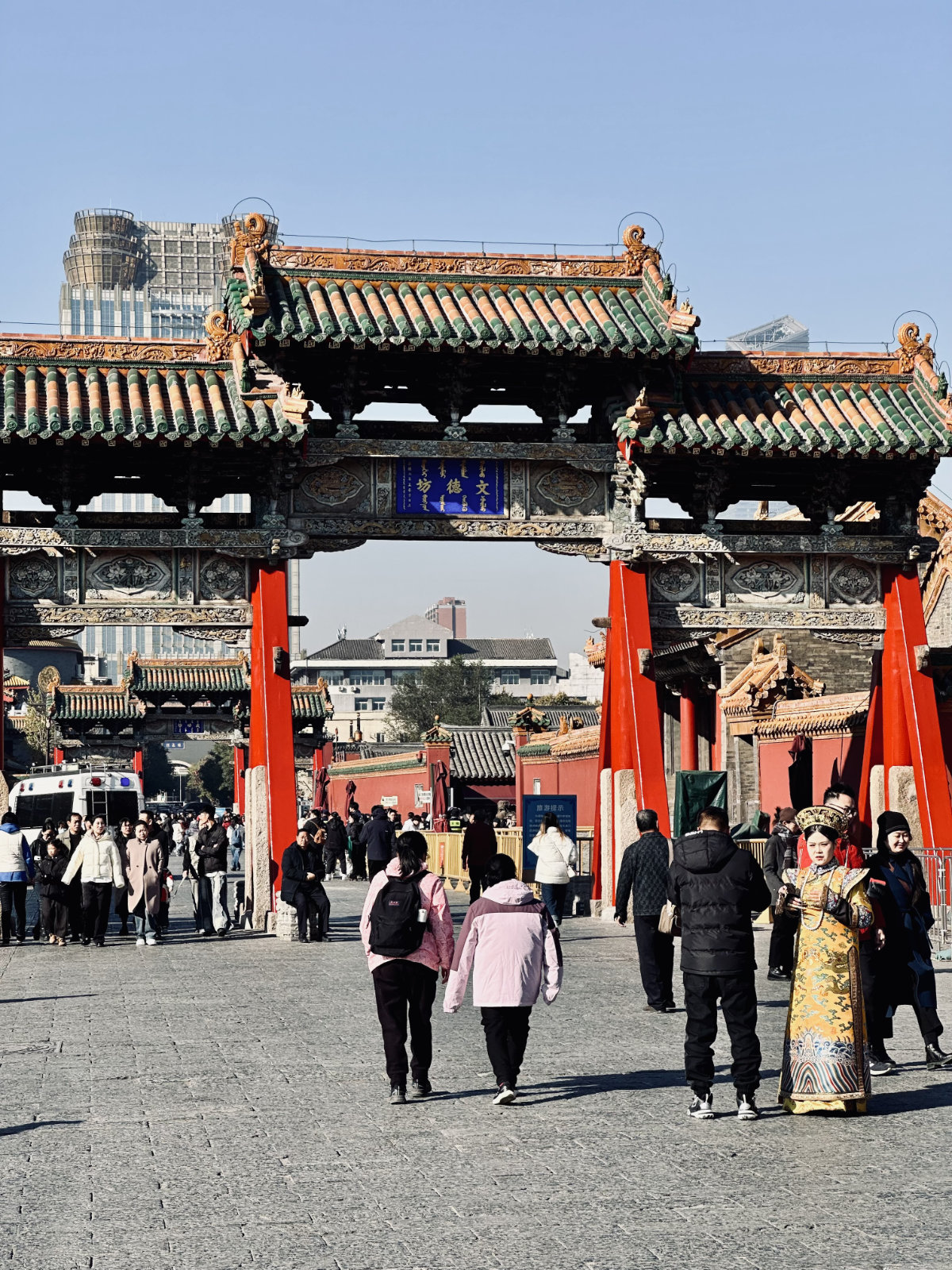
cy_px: 635
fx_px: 2824
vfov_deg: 25.3
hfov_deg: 19.1
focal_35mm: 77
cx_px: 476
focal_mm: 9
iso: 32
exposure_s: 1/547
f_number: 2.8
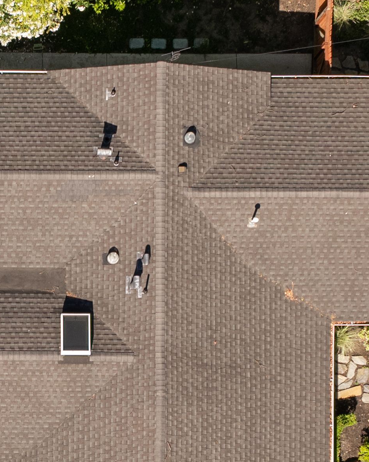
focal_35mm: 105
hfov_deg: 14.4
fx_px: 1434
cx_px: -9
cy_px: 471
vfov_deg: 17.8
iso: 130
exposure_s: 1/80
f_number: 2.8
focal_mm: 12.29
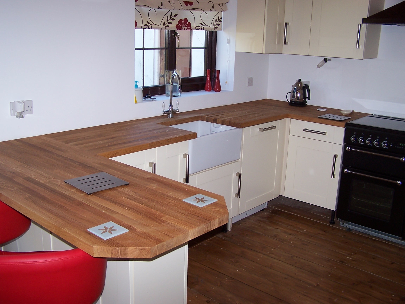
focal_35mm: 38
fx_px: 445
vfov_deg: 37.7
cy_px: 152
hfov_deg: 49.0
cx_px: 202
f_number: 2.8
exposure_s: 1/60
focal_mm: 6.3
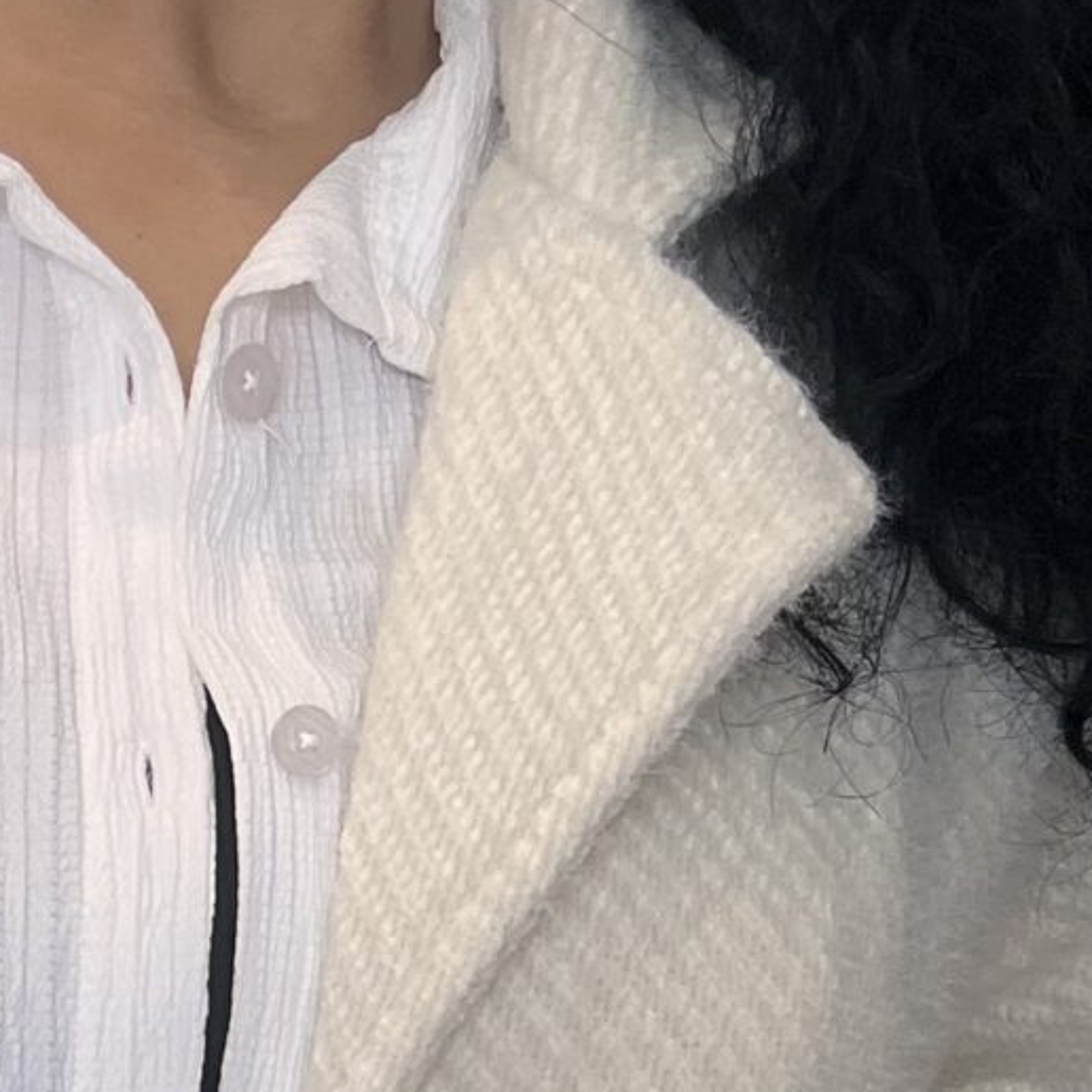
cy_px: 2106
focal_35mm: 114
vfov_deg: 13.4
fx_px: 4069
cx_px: -772
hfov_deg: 13.9
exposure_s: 1/100
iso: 64
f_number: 1.6
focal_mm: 5.1
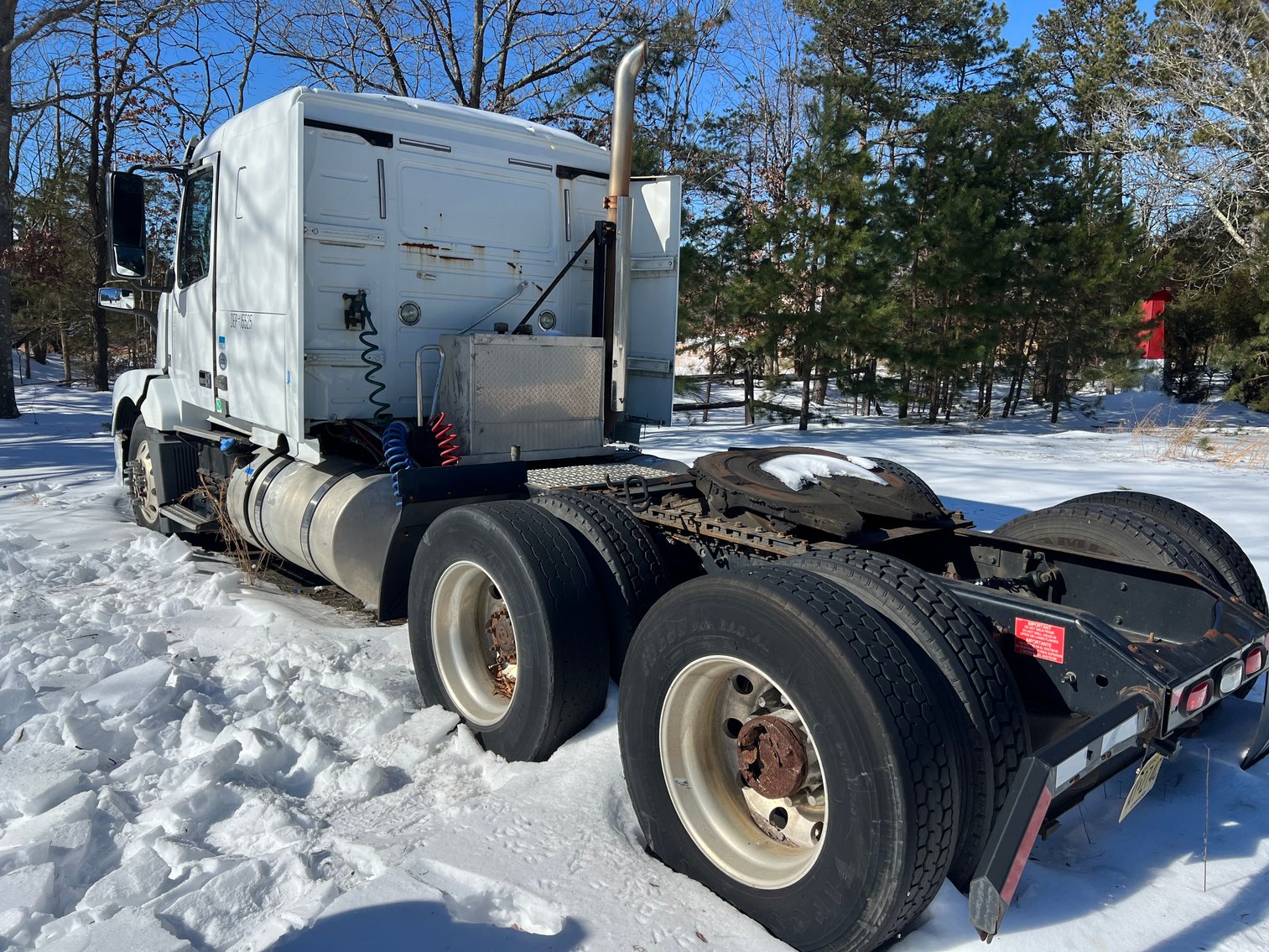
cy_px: 476
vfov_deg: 53.1
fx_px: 953
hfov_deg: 67.3
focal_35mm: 26
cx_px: 634
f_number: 1.5
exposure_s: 1/5587
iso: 50
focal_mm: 5.7
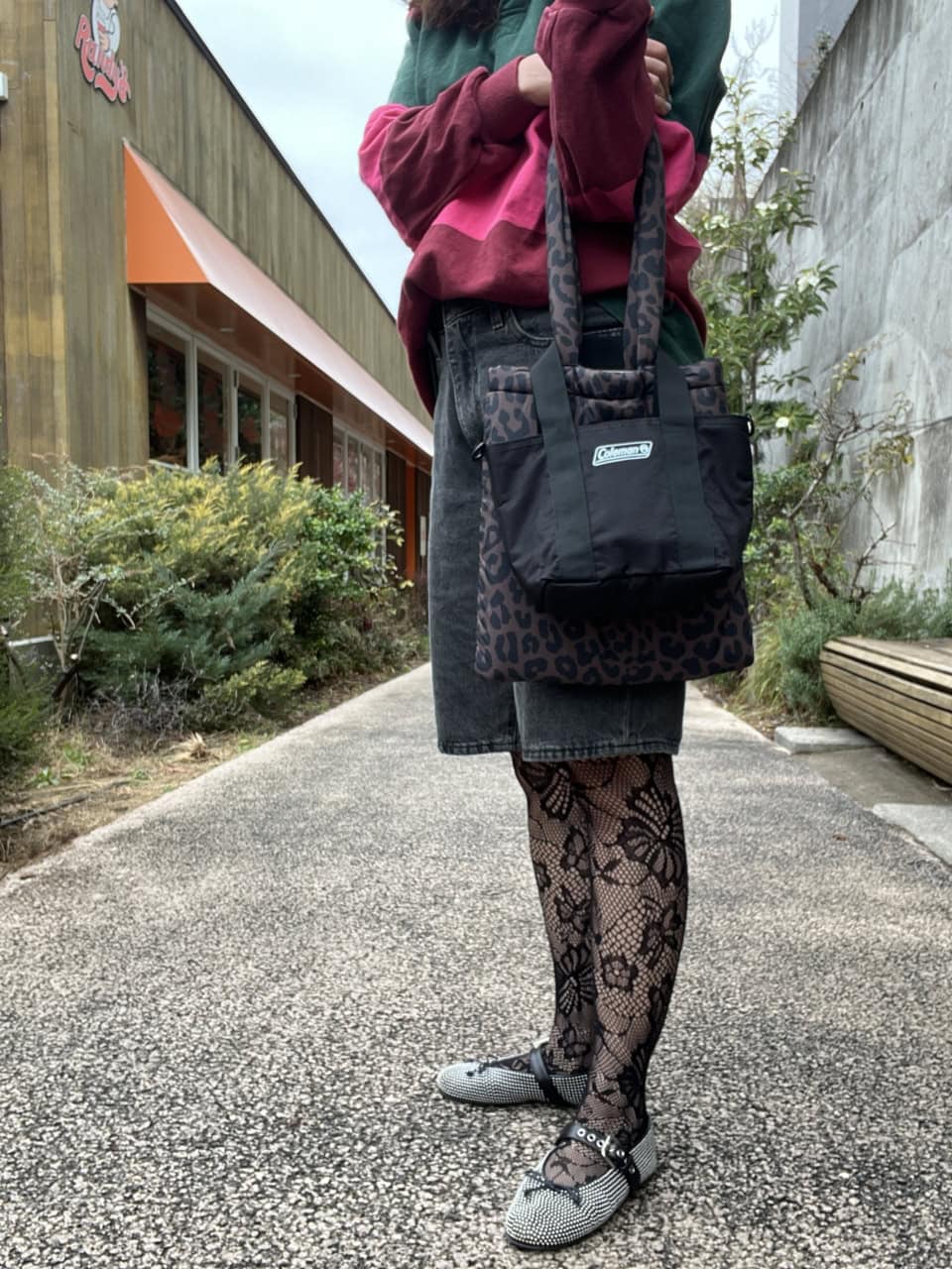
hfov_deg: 46.8
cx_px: 476
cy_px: 634
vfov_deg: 60.0
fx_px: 1100
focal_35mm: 30
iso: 25
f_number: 2.2
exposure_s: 1/121
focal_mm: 2.7
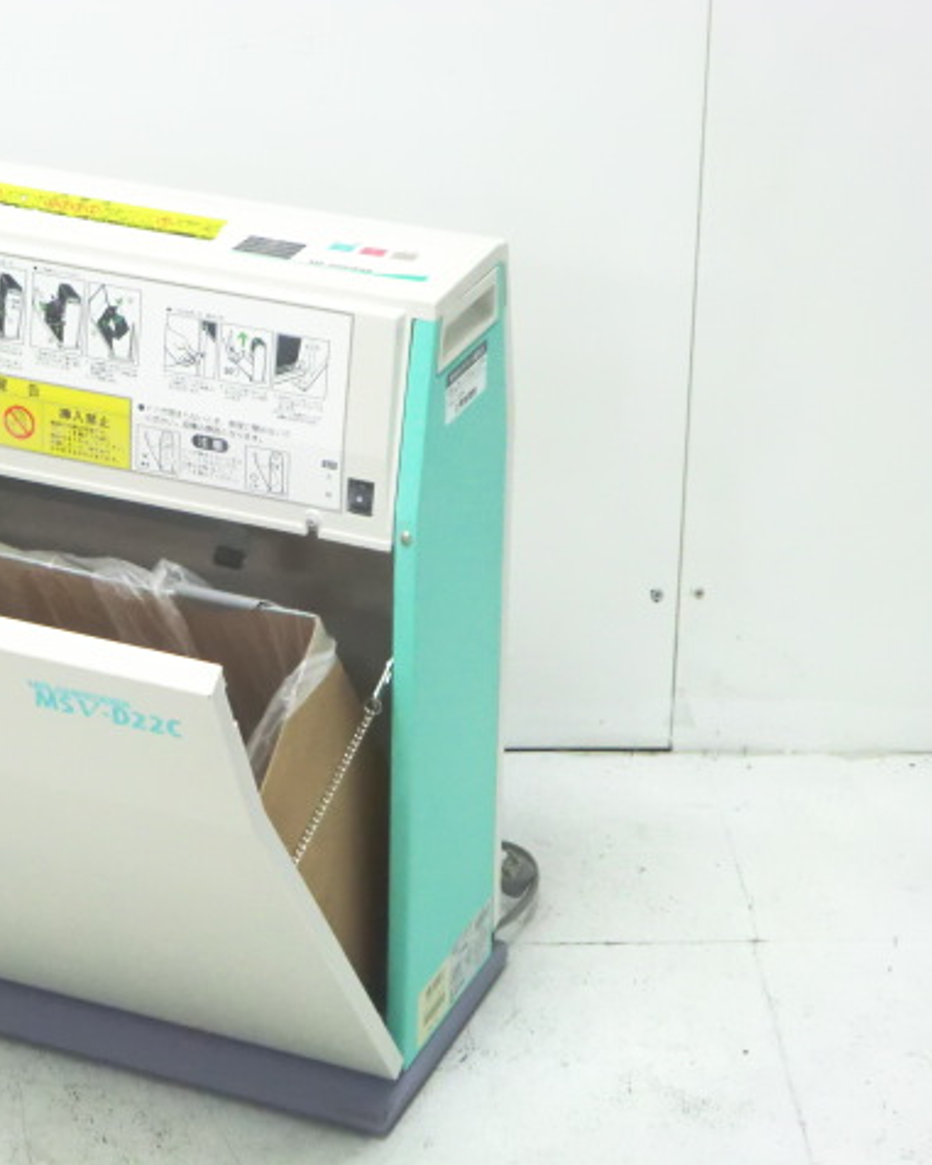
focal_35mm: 101
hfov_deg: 15.2
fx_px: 3481
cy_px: 580
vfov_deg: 19.0
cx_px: 188
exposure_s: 1/20
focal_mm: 13.9
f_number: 5.9
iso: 800
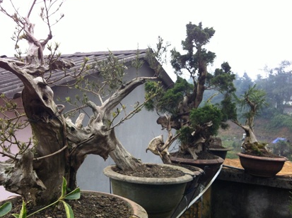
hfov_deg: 49.0
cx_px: 136
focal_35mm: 38
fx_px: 320
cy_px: 109
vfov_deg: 37.7
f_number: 2.8
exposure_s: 1/195
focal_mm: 3.85
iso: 80
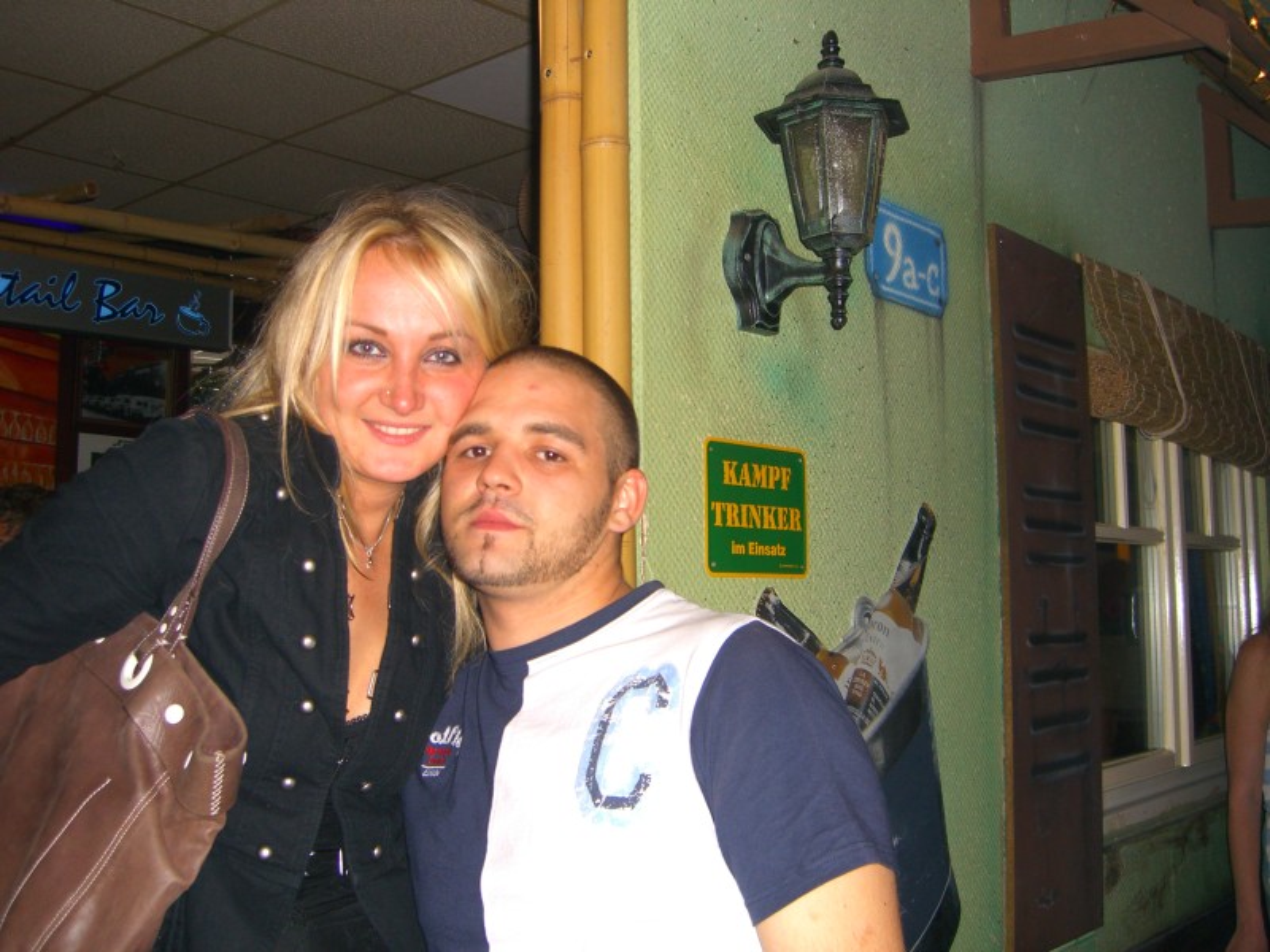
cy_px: 476
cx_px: 635
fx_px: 1394
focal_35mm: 38
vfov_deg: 37.7
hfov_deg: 49.0
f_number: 2.8
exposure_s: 1/60
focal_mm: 7.9
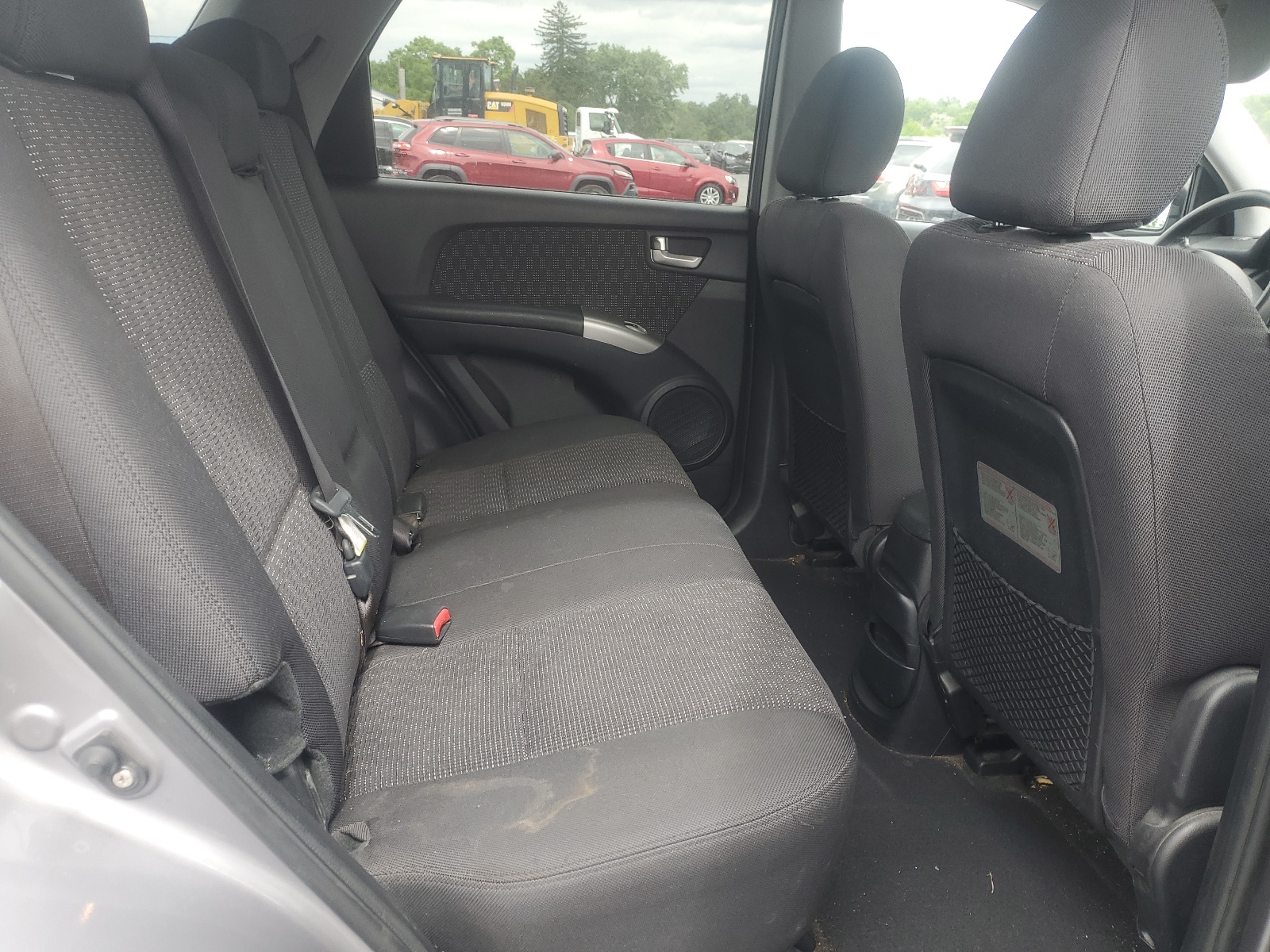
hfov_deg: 67.3
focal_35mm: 26
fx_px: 954
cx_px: 635
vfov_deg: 53.1
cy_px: 476
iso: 50
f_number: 1.5
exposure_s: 1/189
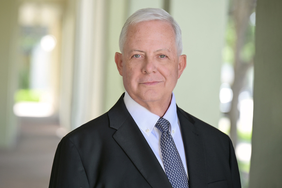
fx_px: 1097
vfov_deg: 9.8
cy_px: 94
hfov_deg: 14.7
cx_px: 141
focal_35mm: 140
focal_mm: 140
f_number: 4
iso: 320
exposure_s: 1/250
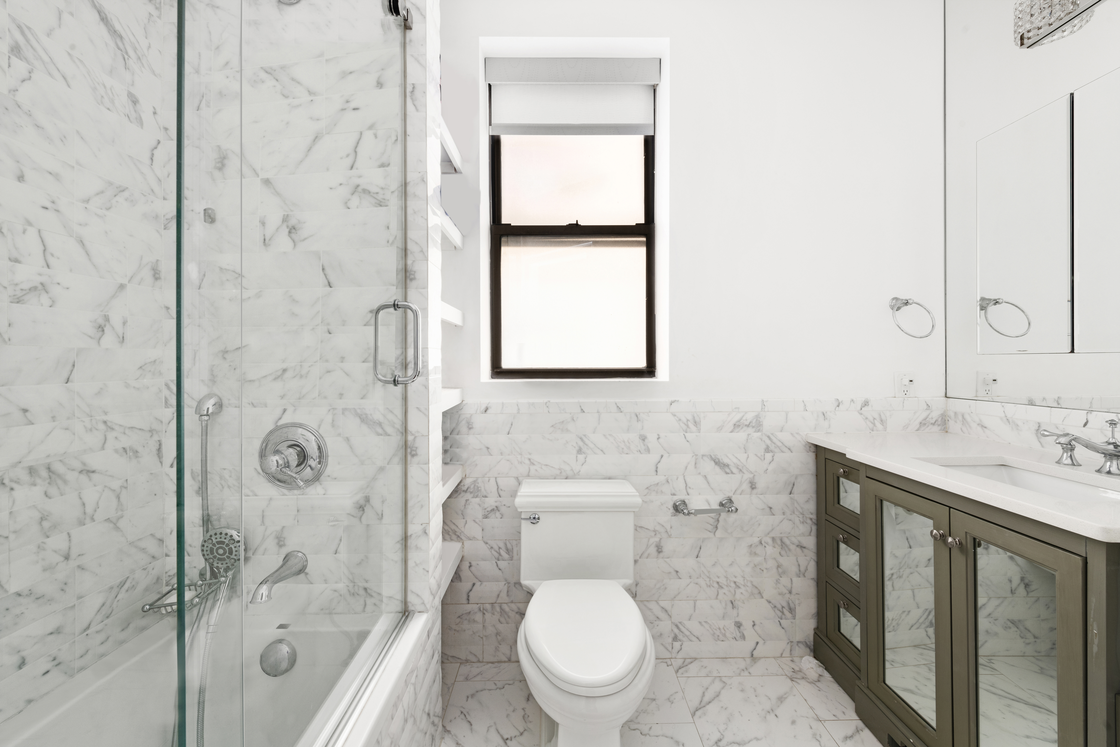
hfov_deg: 104.3
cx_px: 560
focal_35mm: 14
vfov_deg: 81.2
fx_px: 436
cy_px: 374
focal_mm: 14
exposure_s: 3
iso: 160
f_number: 11
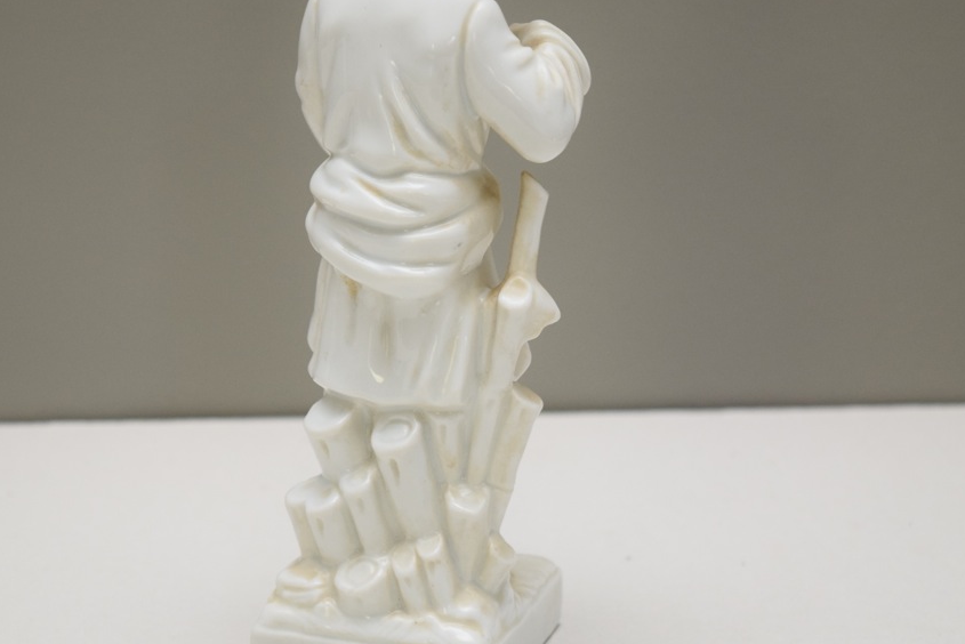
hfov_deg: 20.9
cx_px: 400
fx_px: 2617
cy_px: 331
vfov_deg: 14.0
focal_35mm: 98
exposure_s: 1/60
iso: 1250
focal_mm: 55
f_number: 5.6
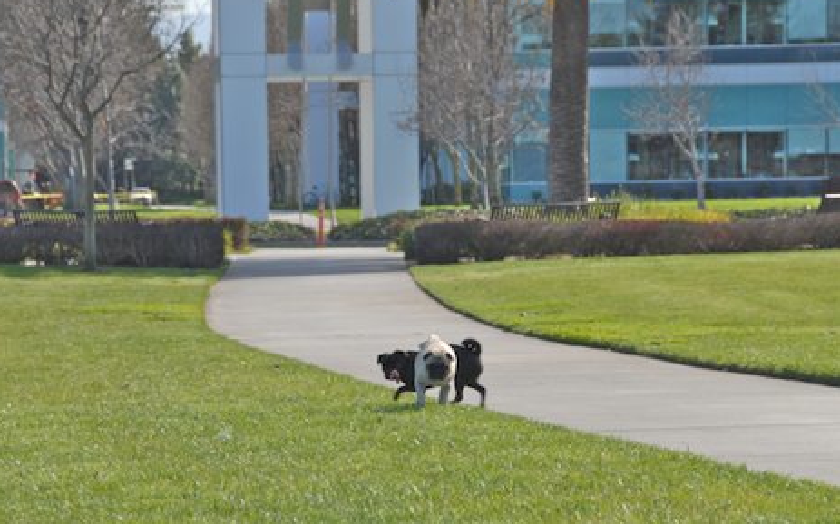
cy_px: 250
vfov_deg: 7.6
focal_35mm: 174
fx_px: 3972
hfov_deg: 12.1
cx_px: 415
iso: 100
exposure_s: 1/160
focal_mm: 105
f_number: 8
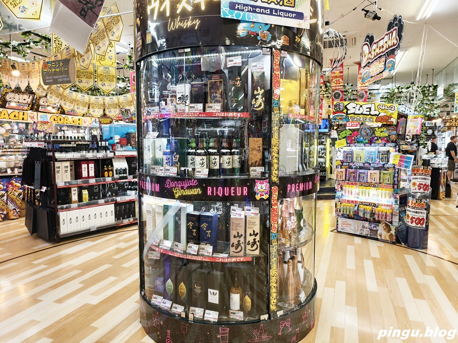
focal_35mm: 23
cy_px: 172
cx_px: 229
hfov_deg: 73.9
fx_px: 304
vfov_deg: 58.9
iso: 1496
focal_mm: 6.54
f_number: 1.57
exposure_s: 1/987
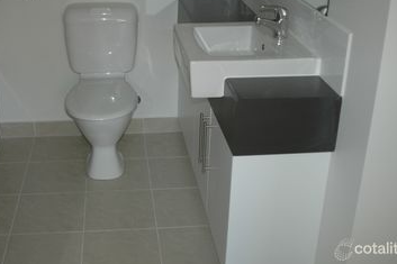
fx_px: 529
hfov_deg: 41.0
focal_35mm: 48
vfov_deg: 27.9
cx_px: 161
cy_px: 96
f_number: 3.5
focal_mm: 24
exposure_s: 1/60
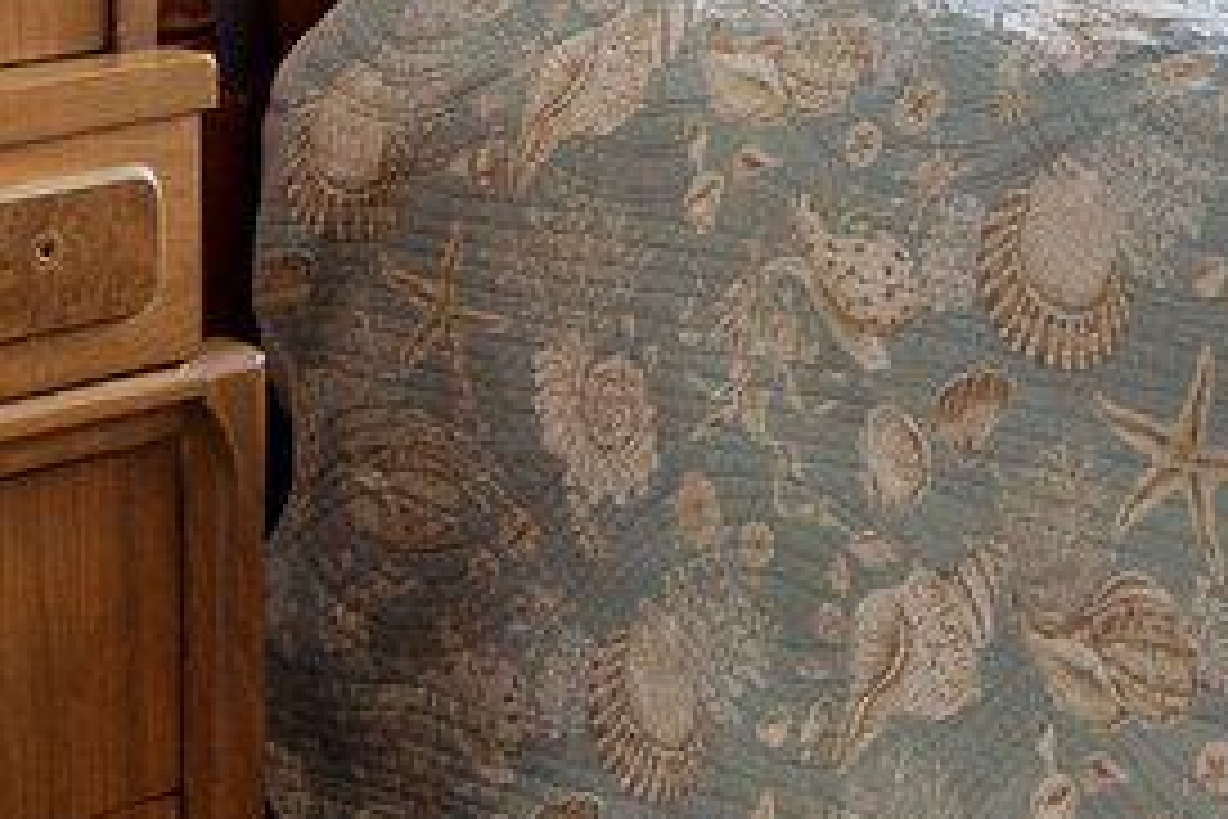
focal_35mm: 120
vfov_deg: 10.8
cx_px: 1790
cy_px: -578
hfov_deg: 15.8
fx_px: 4093
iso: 500
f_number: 8
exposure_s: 1/8
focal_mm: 16
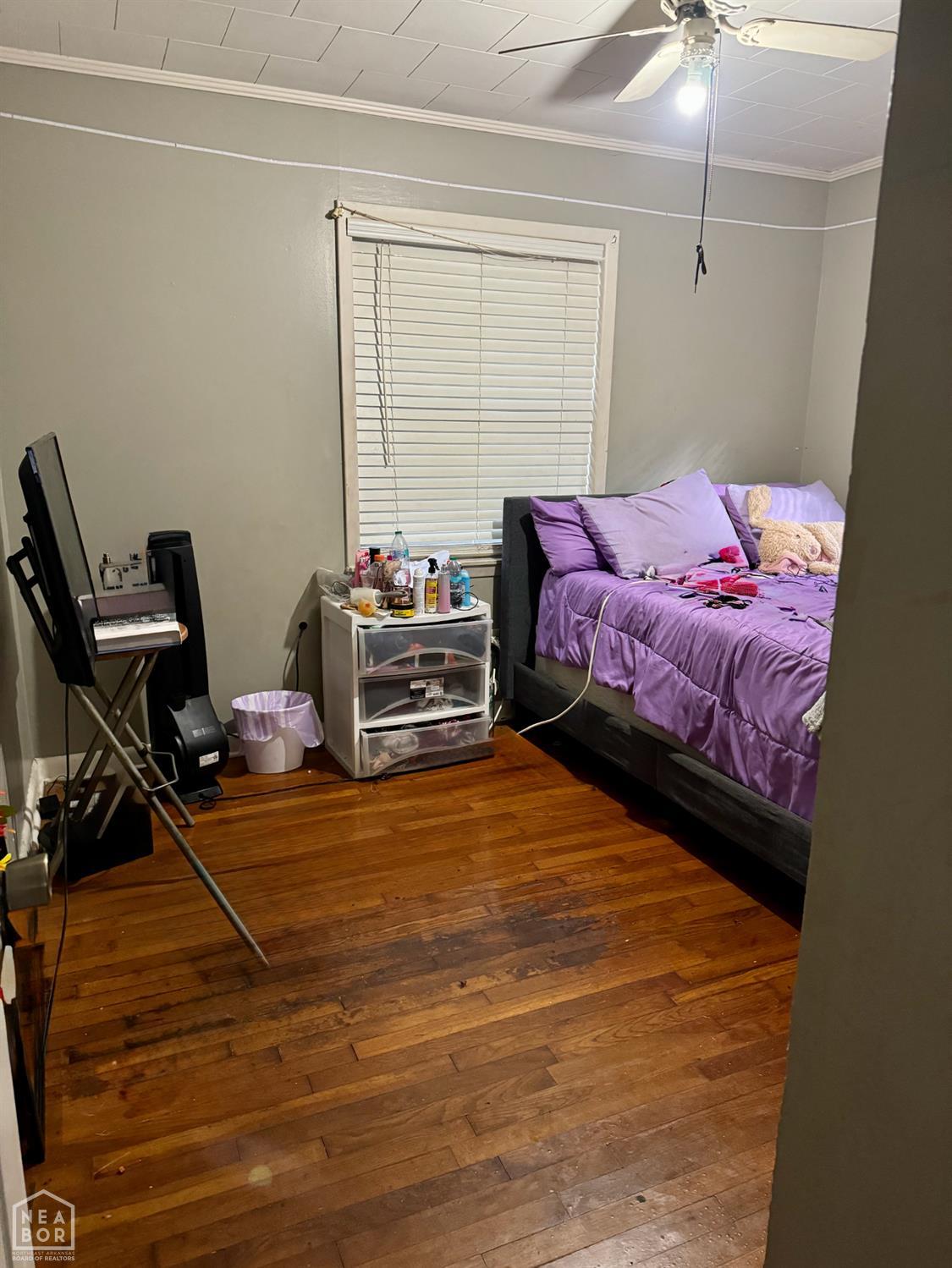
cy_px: 634
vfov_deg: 71.6
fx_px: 880
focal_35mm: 24
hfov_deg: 56.8
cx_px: 476
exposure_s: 1/40
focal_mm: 6.76
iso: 640
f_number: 1.78
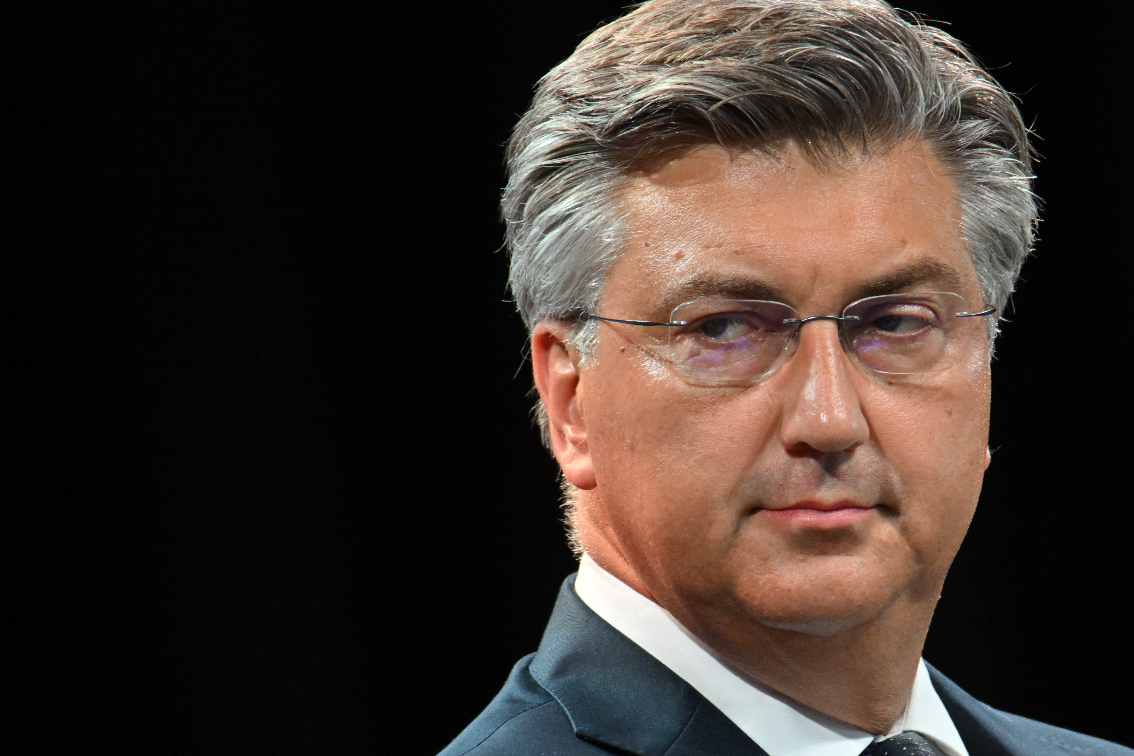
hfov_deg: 2.2
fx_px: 29136
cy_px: 543
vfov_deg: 1.5
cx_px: 882
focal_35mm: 925
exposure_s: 1/400
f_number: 6.3
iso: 3200
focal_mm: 550
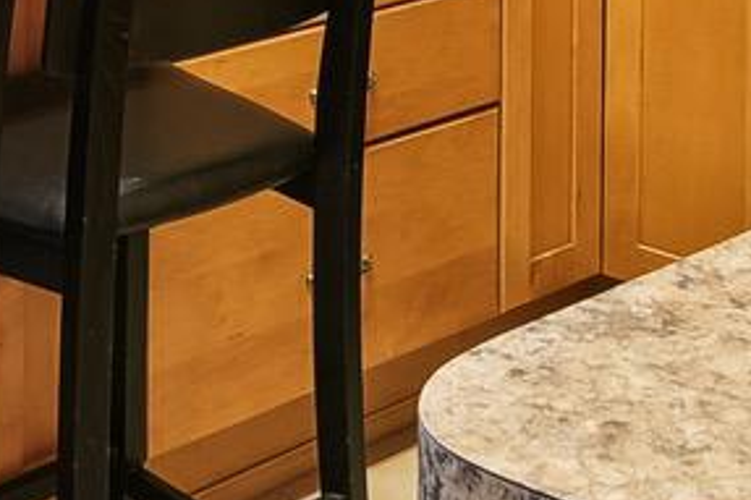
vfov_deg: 11.1
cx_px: 338
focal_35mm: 107
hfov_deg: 19.1
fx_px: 2231
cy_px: -635
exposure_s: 1/2
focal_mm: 15
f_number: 8
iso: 100
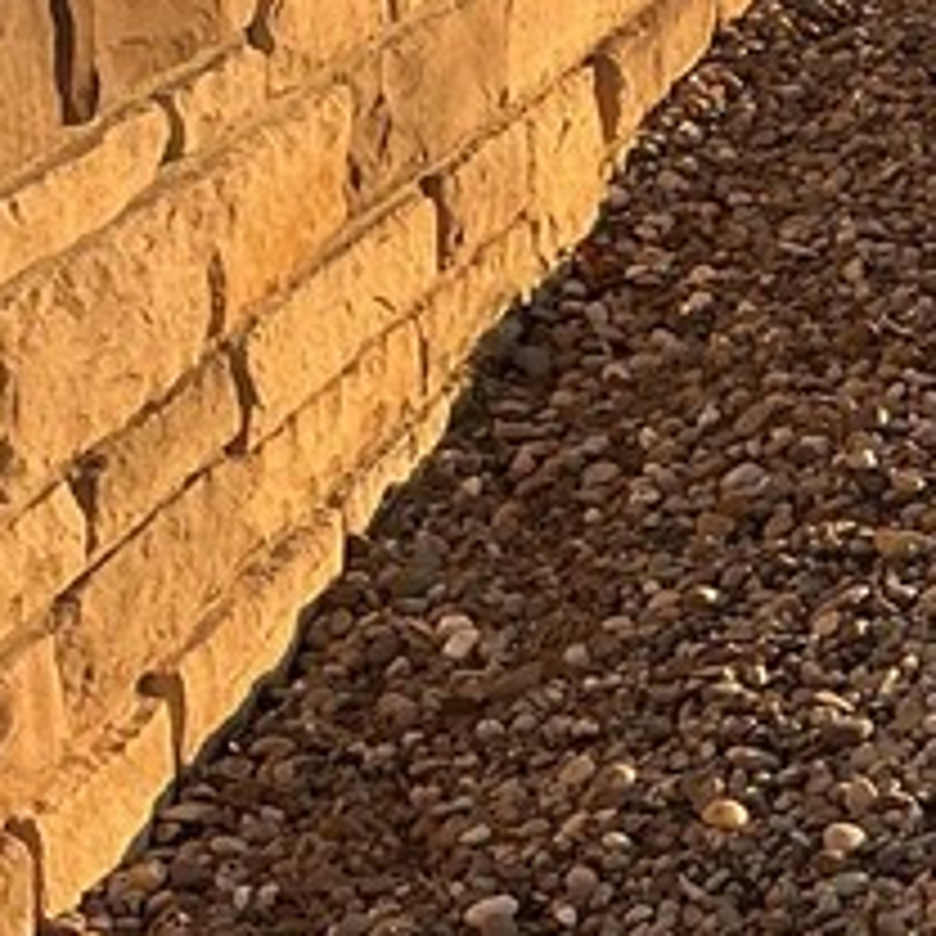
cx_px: 2061
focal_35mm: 126
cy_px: -459
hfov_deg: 11.9
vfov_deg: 13.1
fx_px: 3855
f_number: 1.8
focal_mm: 3
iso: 25
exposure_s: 1/534
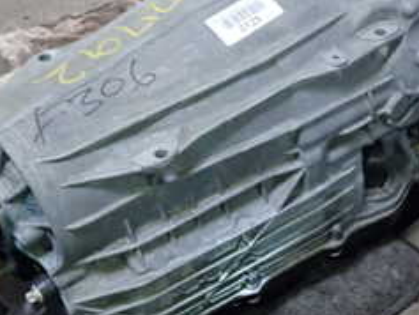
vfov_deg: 19.4
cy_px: 156
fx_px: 920
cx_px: 290
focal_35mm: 76
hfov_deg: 25.5
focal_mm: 5.4
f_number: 2.3
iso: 320
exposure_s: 1/30
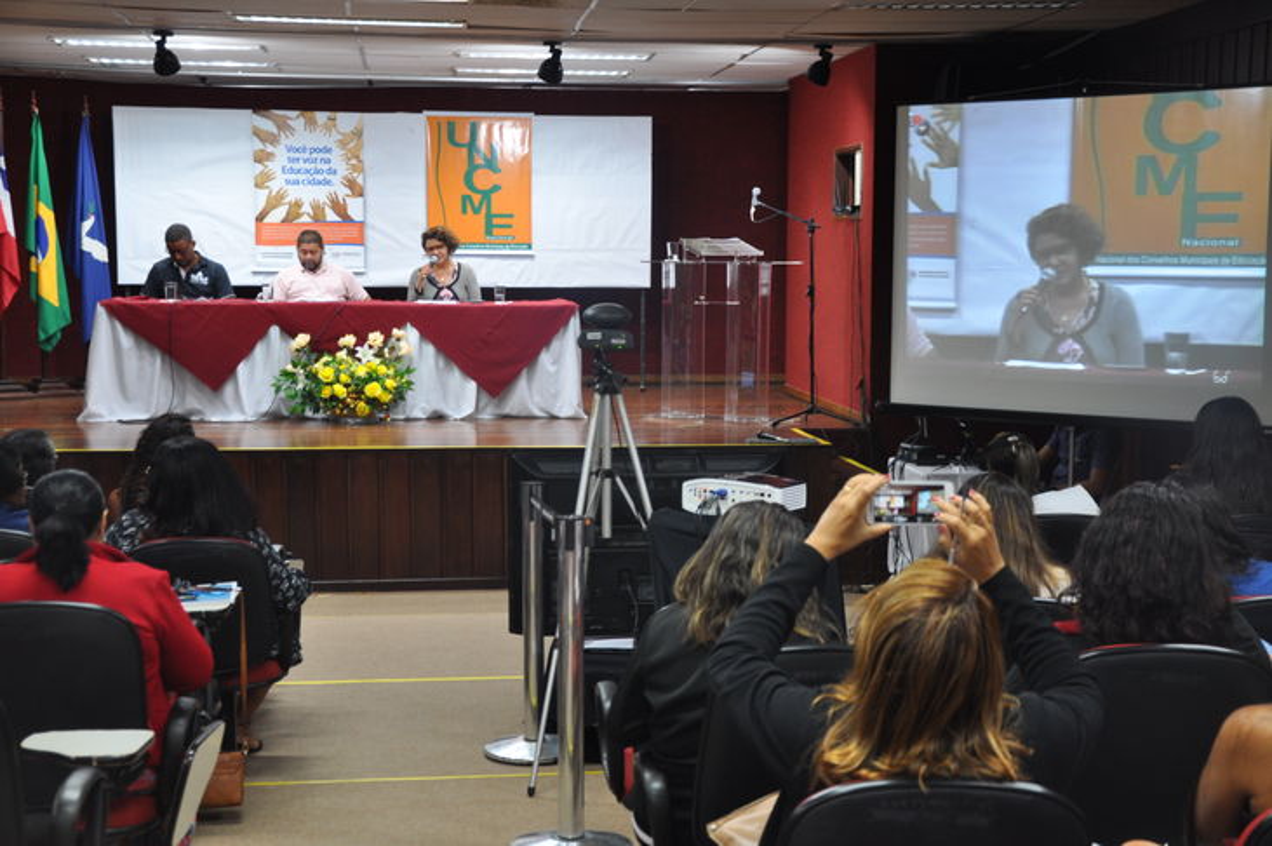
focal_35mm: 60
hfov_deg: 33.4
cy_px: 423
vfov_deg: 22.6
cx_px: 636
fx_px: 2118
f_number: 4.5
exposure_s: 1/15
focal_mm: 40
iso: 450
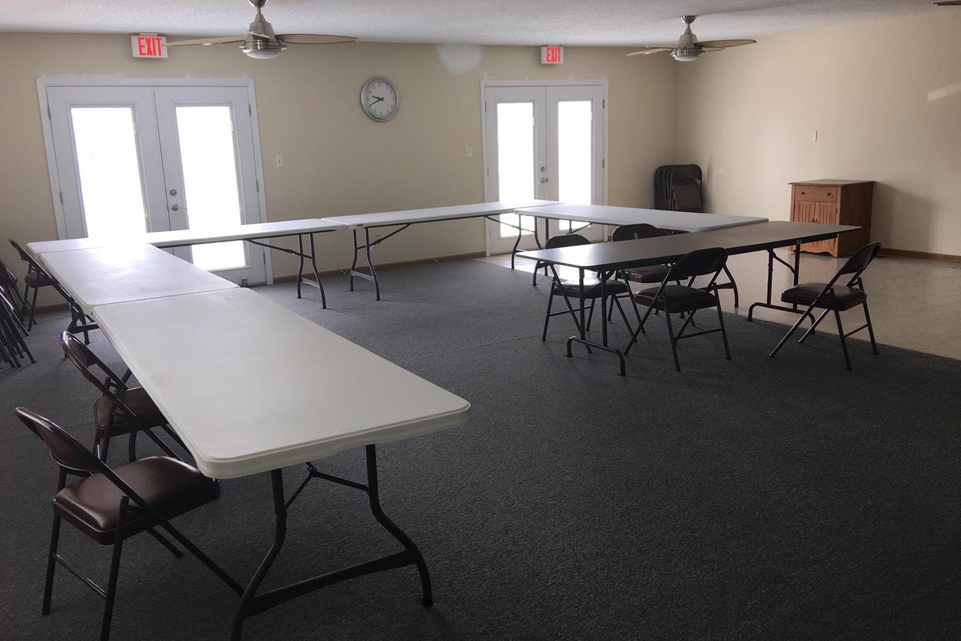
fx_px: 827
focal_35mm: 31
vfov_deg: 42.3
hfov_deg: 60.3
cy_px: 322
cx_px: 469
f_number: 2.2
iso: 25
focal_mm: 4.15
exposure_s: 1/40
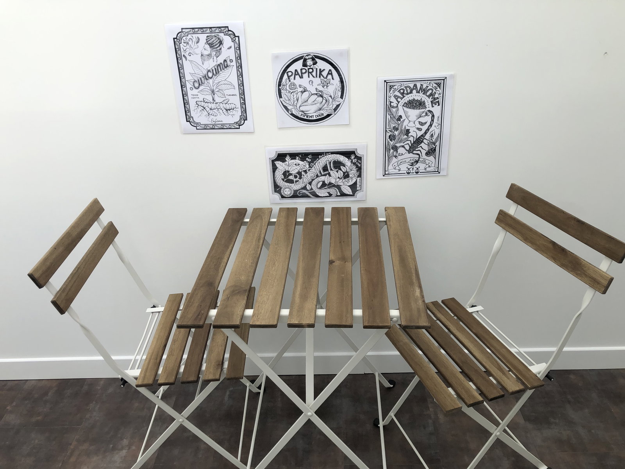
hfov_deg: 63.4
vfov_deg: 49.7
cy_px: 234
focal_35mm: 28
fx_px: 506
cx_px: 312
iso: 20
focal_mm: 3.99
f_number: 1.8
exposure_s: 1/1033
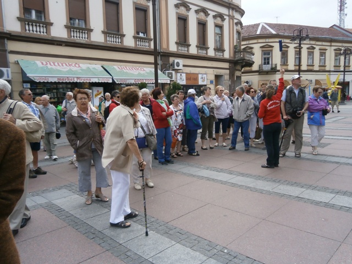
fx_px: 264
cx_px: 176
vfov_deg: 53.1
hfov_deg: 67.3
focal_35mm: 26
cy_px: 132
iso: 80
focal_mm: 4.7
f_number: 2.8
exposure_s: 1/640
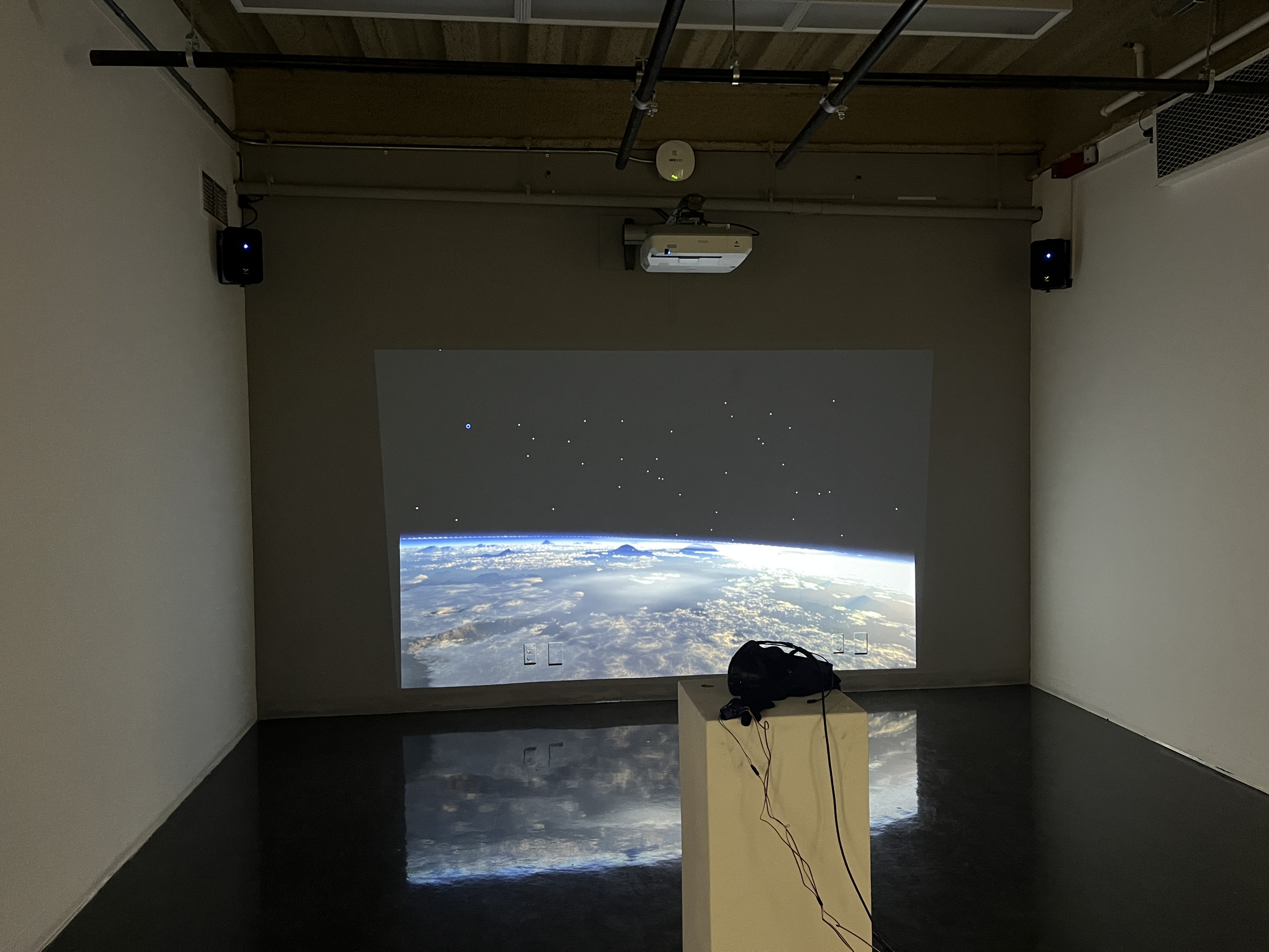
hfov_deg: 67.3
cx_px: 634
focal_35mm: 26
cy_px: 476
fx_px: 953
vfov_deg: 53.1
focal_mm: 5.1
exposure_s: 1/34
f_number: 1.6
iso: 640
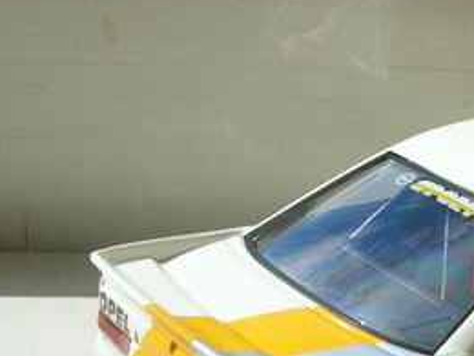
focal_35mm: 118
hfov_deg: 16.2
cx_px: 536
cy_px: 328
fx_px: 1616
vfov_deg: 12.5
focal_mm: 8
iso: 50
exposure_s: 1/172
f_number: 6.4
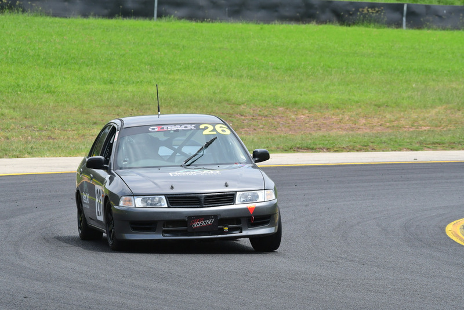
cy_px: 155
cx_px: 232
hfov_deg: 5.5
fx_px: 4835
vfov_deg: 3.7
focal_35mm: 375
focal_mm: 250
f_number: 11
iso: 640
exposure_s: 1/640
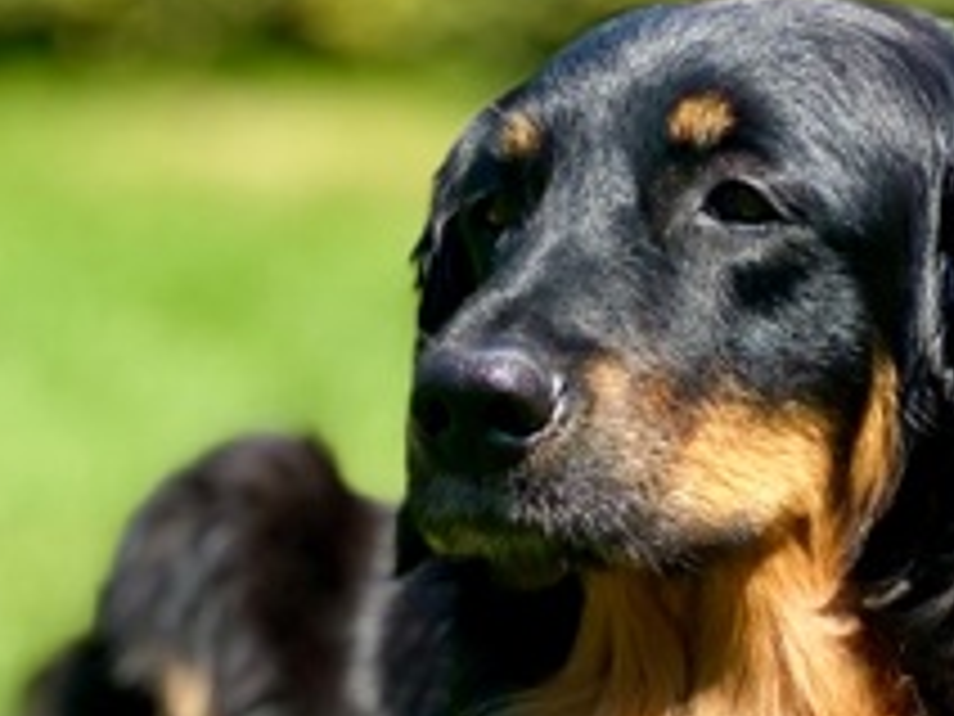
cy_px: 815
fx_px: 5402
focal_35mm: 196
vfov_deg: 7.5
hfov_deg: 10.1
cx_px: 450
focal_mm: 6
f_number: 2
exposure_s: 1/551
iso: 20
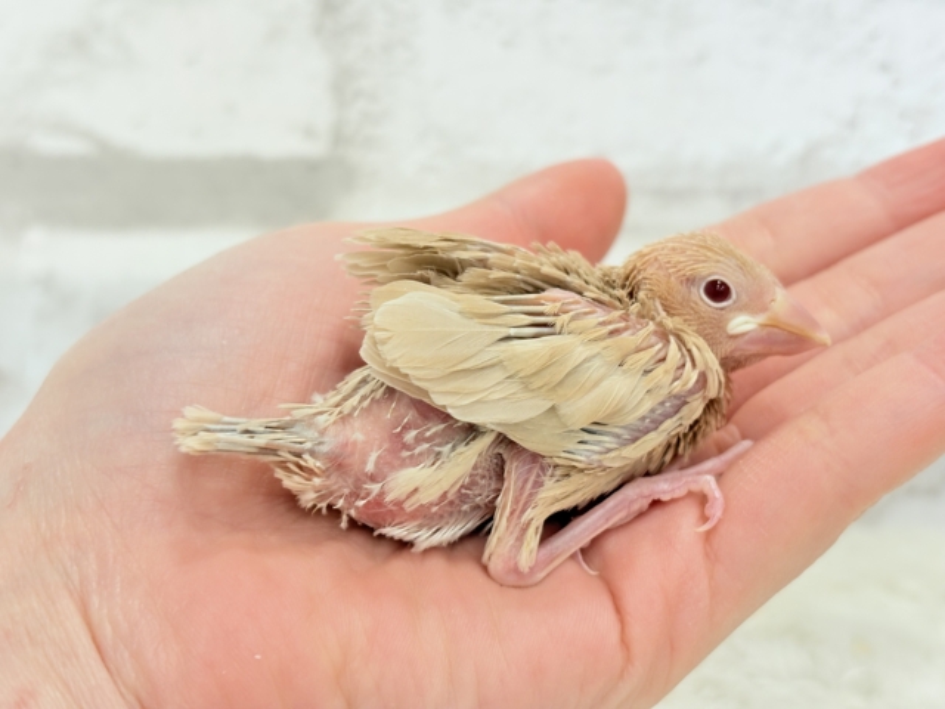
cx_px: 472
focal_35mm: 52
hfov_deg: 36.8
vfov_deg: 28.0
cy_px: 354
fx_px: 1420
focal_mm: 5.96
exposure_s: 1/50
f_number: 1.6
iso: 50
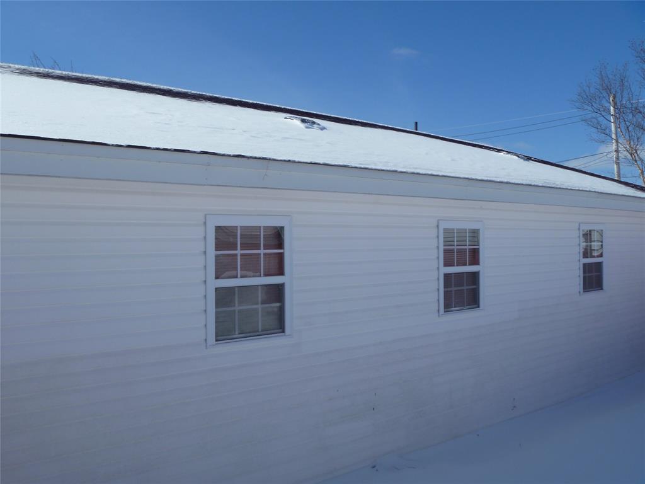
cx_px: 322
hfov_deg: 52.6
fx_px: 652
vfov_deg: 40.7
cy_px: 242
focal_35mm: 35
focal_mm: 6.3
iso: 80
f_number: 5.6
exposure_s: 1/500
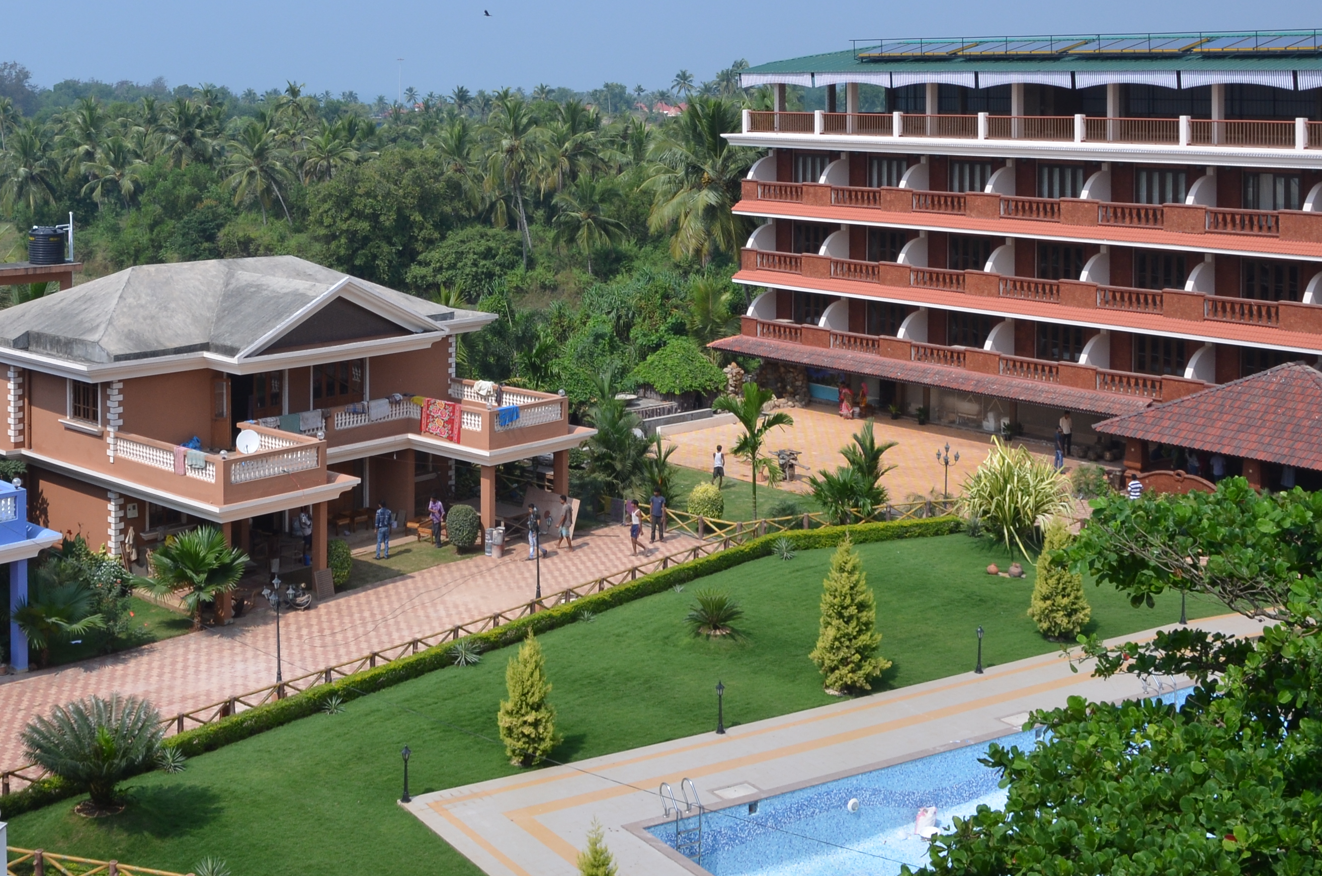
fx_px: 1649
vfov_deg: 28.4
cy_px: 56
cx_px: 447
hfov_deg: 43.1
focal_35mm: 45
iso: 200
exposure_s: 1/320
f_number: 9
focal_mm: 16
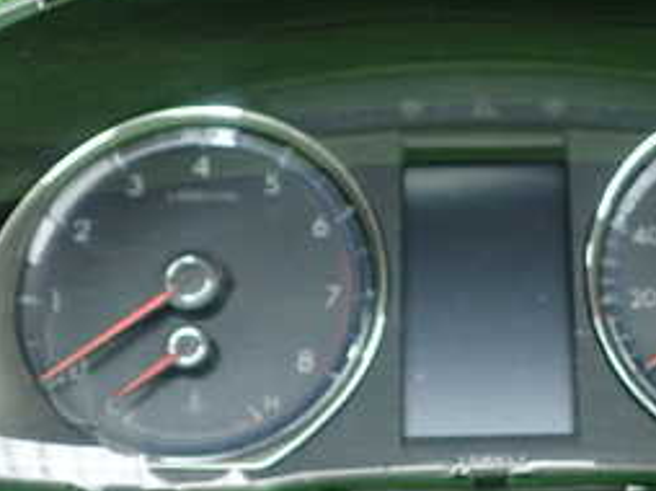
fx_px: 1344
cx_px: 501
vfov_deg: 20.7
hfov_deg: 27.0
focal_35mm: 71
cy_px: 253
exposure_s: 1/125
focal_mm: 5.5
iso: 640
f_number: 2.3
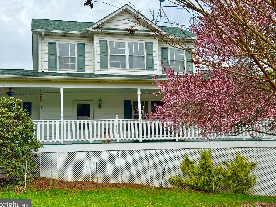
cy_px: 105
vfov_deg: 29.7
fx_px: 391
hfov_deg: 38.9
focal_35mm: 49
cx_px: 137
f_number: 1.78
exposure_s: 1/2717
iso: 64
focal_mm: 6.76
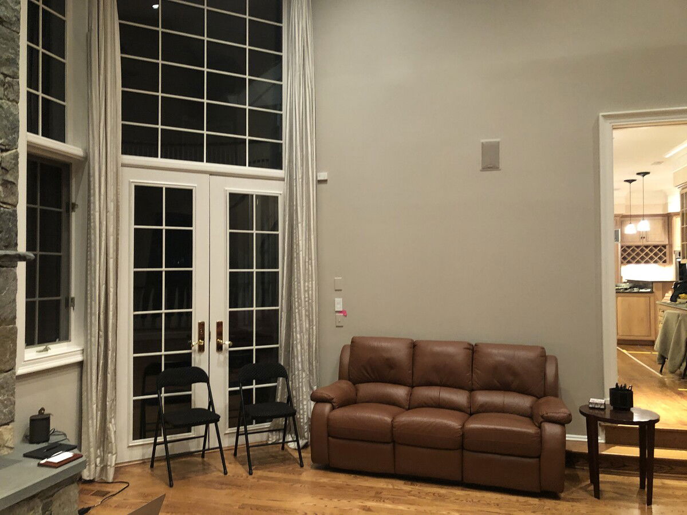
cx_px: 344
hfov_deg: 63.4
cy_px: 258
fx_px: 556
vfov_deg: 49.7
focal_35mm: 28
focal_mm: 3.99
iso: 100
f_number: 1.8
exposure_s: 1/9
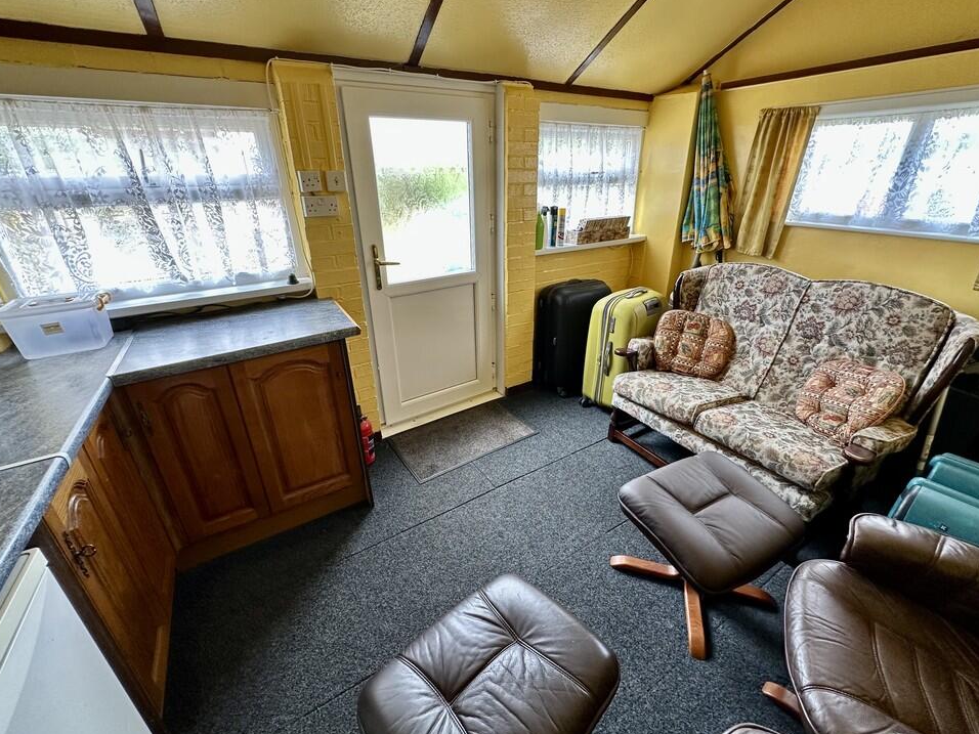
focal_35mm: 15
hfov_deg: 98.2
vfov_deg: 81.7
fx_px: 424
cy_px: 354
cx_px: 492
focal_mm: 2.22
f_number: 2.2
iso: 160
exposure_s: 1/99
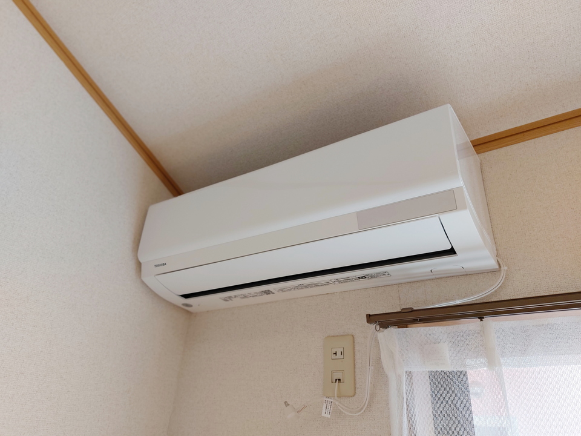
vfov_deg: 56.8
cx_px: 290
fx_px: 403
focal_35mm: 24
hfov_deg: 71.6
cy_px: 218
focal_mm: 5.23
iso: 32
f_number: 1.8
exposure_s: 1/60
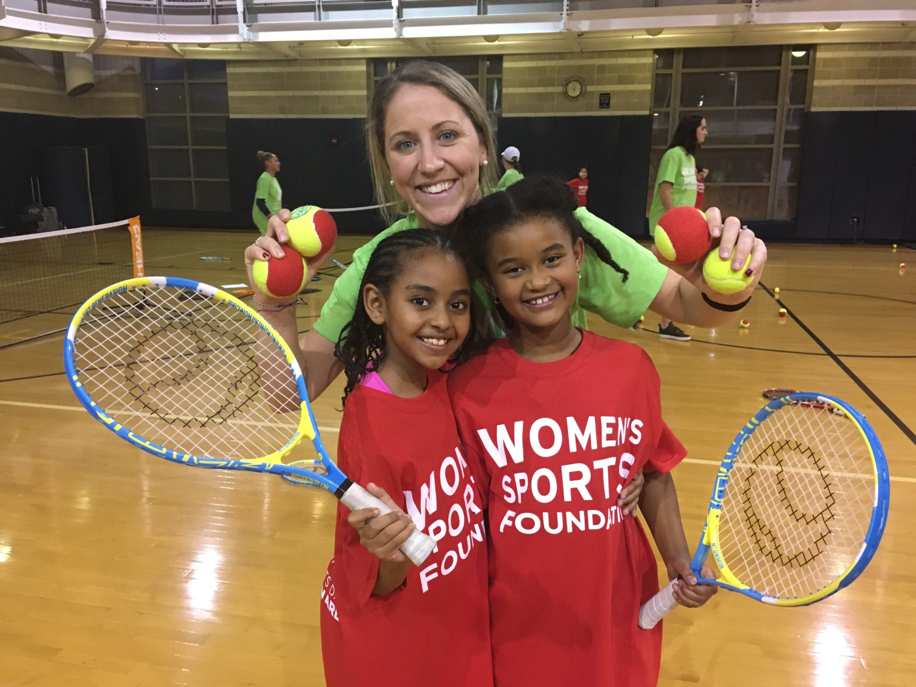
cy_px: 344
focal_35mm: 29
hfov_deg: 61.7
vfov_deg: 48.2
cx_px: 458
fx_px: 767
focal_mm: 4.15
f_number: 2.2
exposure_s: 1/30
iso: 200
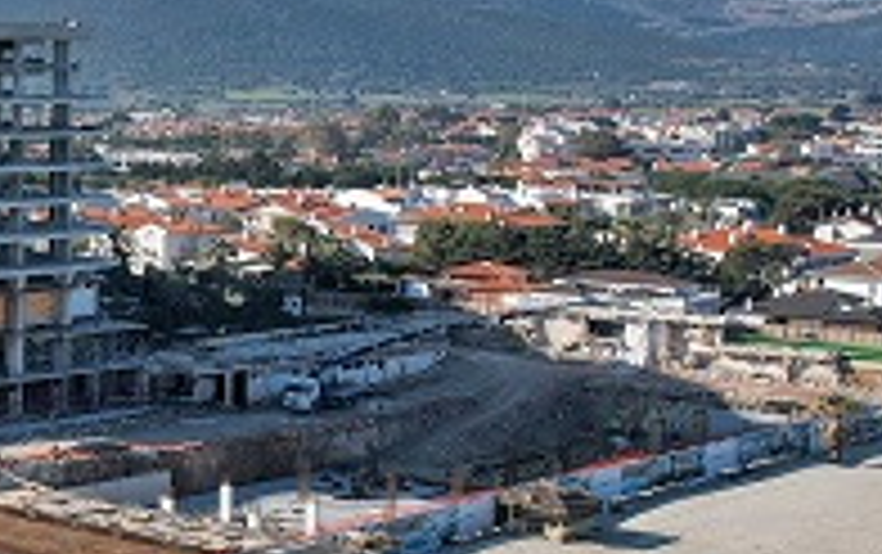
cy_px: 437
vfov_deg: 16.3
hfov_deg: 23.2
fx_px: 1925
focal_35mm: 80
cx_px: -225
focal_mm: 8.38
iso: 130
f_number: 2.8
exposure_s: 1/2500
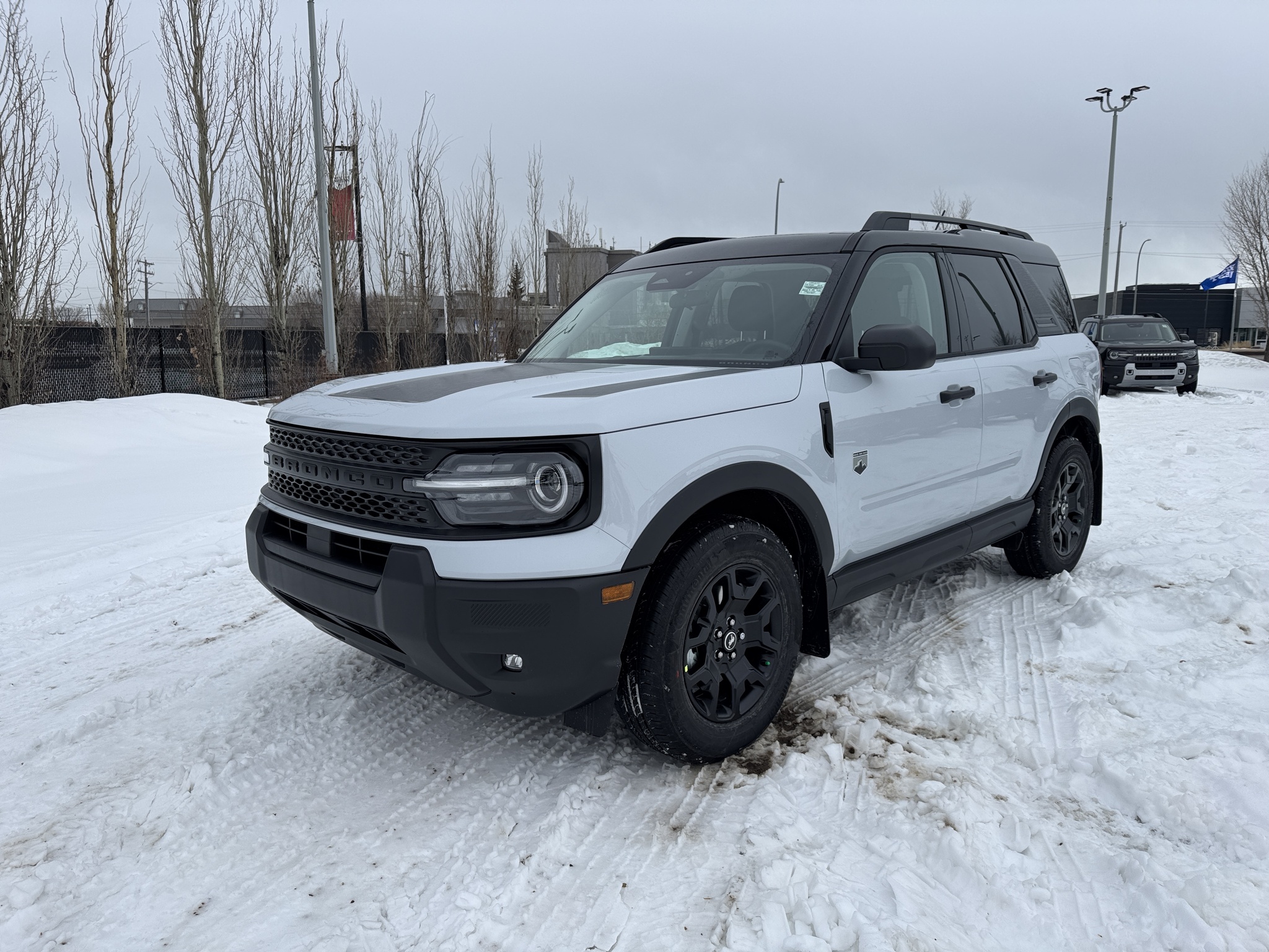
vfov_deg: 56.8
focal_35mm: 24
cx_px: 634
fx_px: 880
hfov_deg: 71.6
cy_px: 476
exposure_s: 1/1560
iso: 80
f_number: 1.78
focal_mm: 6.76
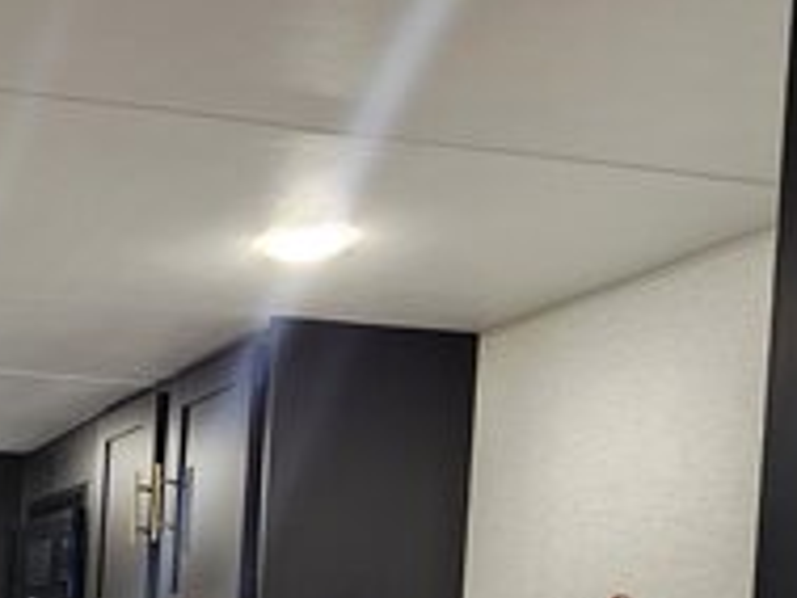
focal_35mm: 44
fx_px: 1014
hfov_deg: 33.3
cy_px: 665
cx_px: -202
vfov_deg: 29.5
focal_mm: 2.2
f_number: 2.2
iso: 320
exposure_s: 1/30
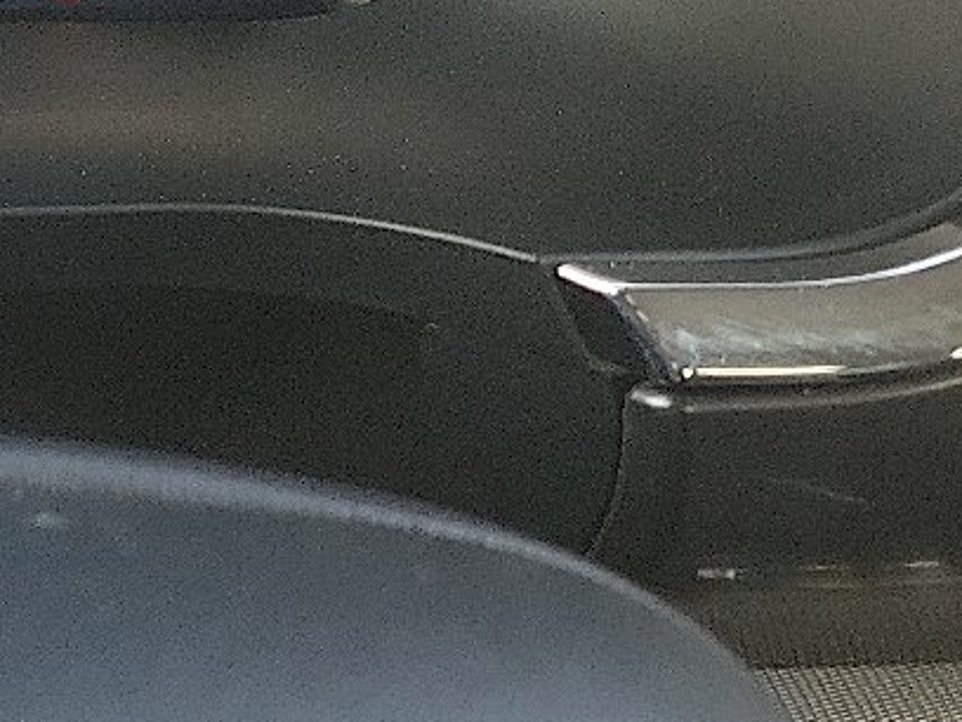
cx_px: -797
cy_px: -488
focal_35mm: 102
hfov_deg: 16.1
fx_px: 2835
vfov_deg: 13.3
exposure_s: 1/59.2
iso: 52
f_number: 1.8
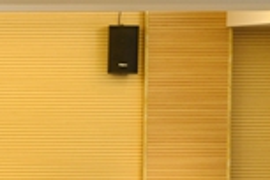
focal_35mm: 219
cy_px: 212
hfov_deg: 9.0
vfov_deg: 6.2
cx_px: -198
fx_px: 1642
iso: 1000
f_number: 5.6
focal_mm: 56
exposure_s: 1/80
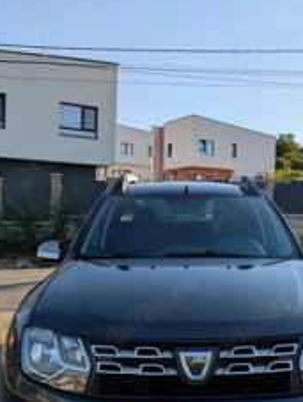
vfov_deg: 44.7
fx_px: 489
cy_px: 213
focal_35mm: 42
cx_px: 202
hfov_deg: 34.1
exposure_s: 1/844
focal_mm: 6.9
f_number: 1.68
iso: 21
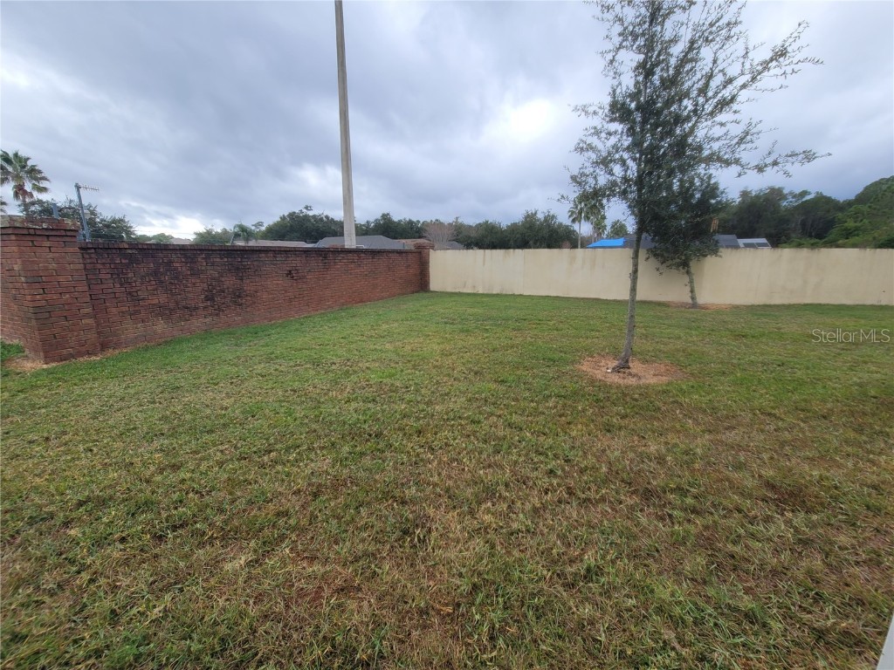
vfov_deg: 89.9
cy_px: 335
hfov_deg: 106.2
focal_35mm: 13
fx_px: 336
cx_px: 447
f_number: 2.2
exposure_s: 1/929
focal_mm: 2.2
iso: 64
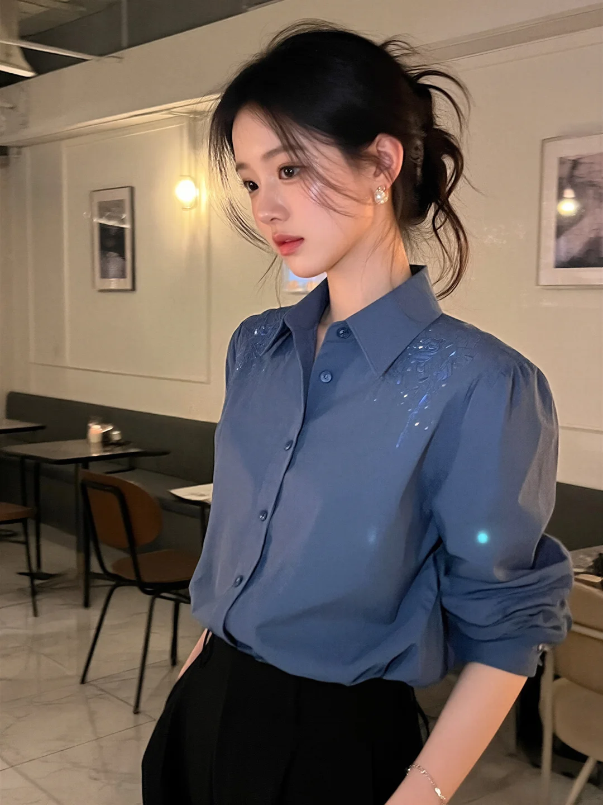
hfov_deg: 53.1
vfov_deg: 67.3
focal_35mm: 26
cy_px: 402
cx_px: 302
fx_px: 604
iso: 400
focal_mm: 4.25
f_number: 1.8
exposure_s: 1/40
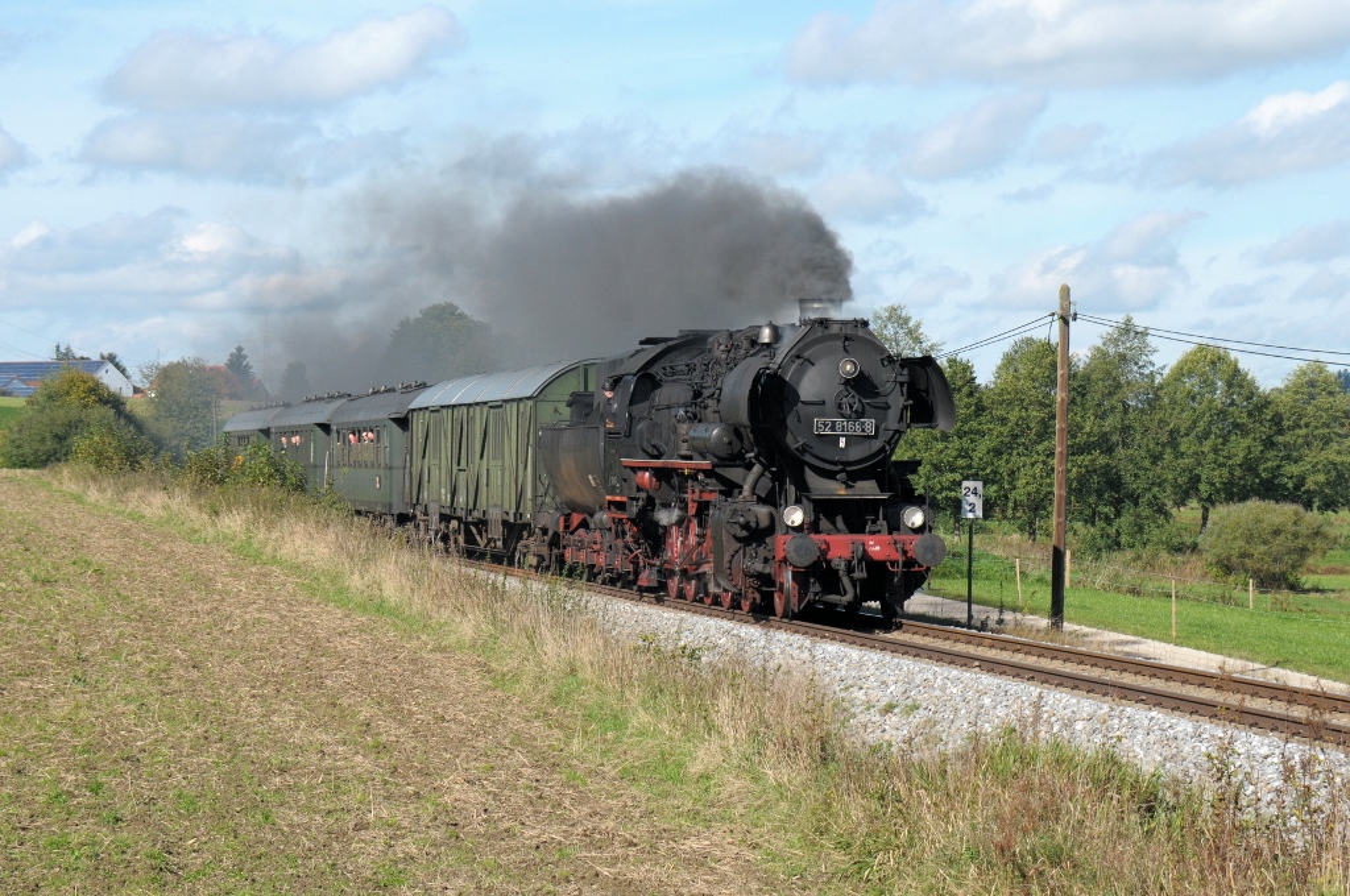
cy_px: 448
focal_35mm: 102
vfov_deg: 13.4
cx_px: 675
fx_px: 3820
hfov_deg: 20.0
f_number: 8
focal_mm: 68
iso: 320
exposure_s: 1/640
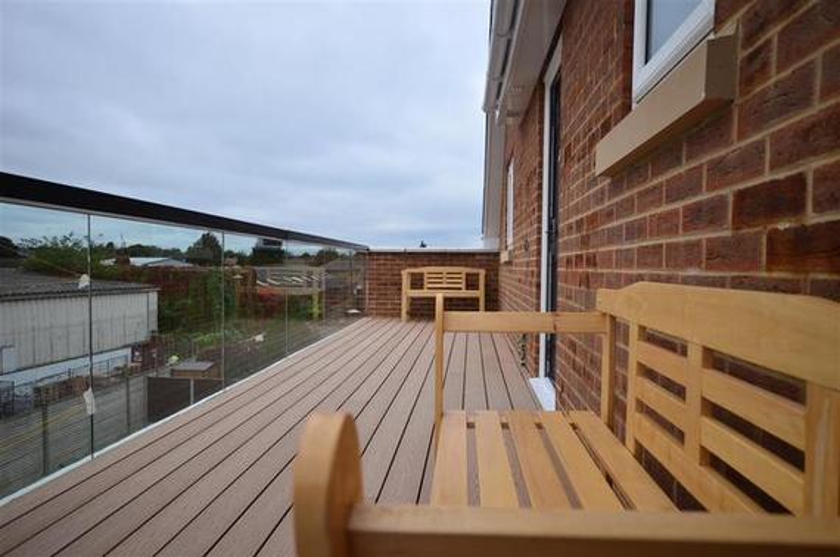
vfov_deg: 53.0
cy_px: 278
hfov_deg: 73.8
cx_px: 420
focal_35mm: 24
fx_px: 559
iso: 200
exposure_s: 1/320
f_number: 5
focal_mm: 16
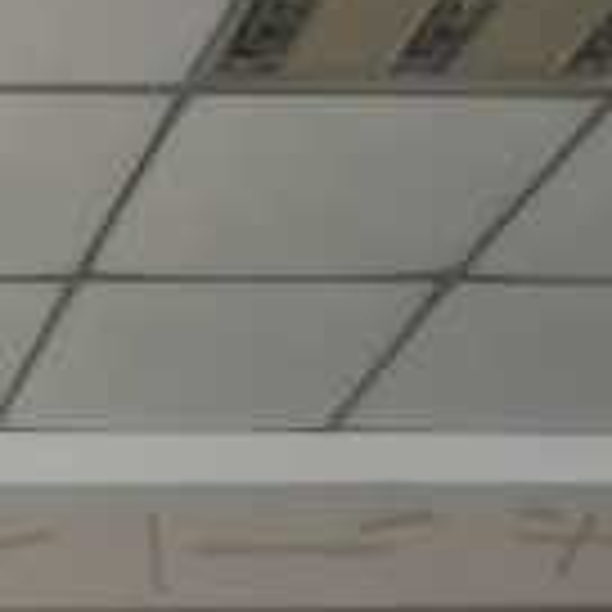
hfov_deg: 12.0
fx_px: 2720
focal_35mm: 136
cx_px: -396
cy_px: 1188
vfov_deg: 11.6
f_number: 2.2
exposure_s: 1/17
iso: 50
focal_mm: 4.15
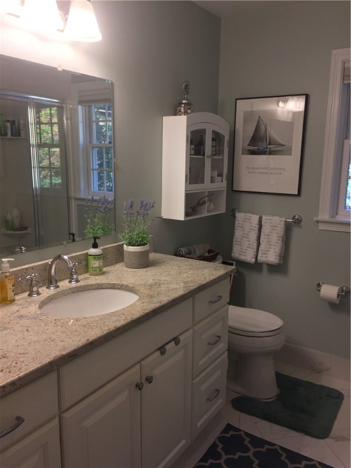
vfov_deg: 61.7
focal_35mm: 29
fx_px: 392
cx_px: 176
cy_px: 234
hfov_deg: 48.2
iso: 40
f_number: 2.2
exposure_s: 1/30
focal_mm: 4.15
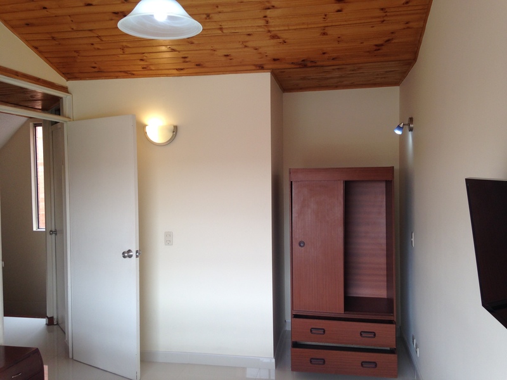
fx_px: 483
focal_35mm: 33
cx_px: 254
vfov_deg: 42.9
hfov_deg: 55.4
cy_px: 190
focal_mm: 4.12
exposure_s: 1/60
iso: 50
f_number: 2.4
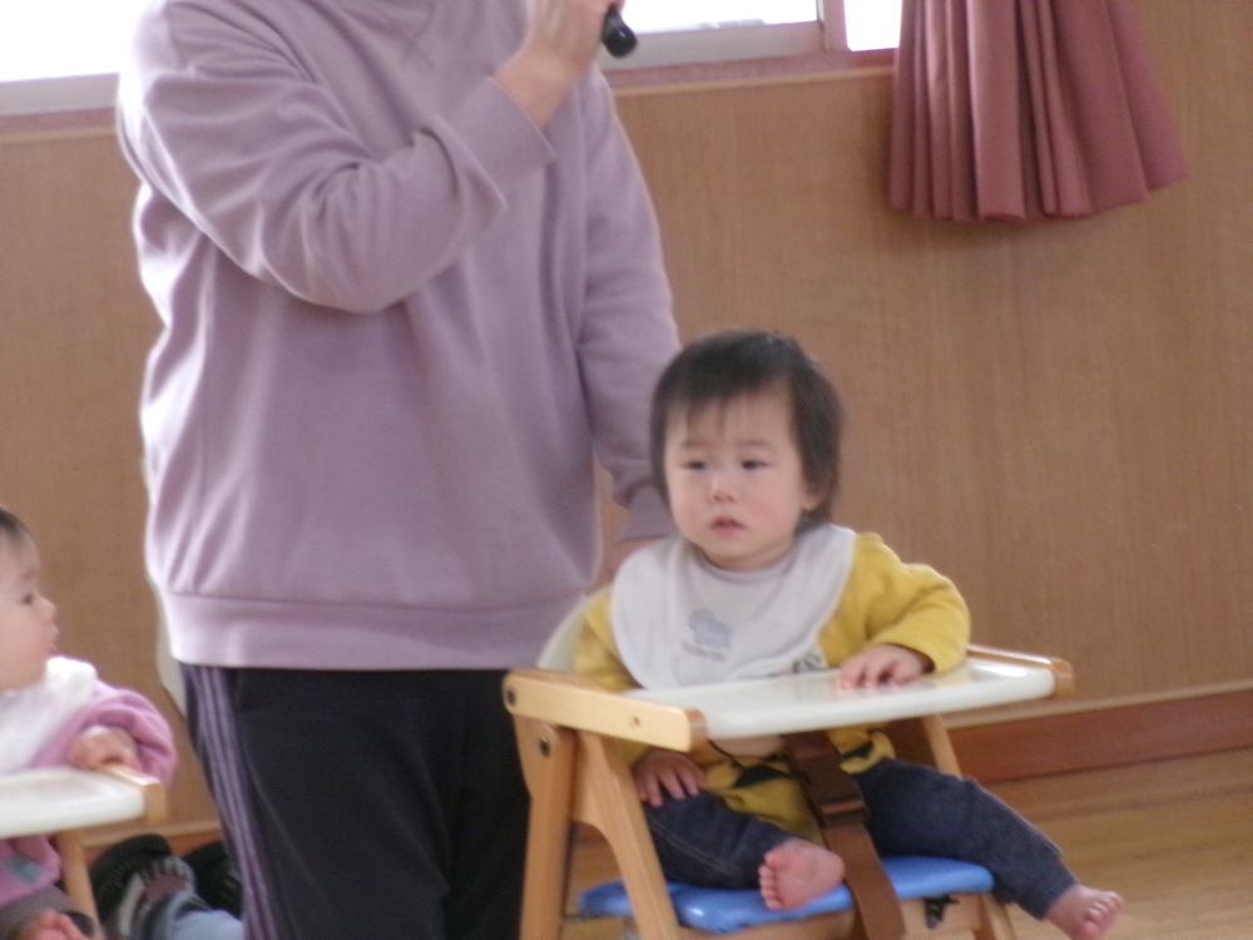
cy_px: 470
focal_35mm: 142
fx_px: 5140
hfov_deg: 13.9
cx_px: 626
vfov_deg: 10.4
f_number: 6.3
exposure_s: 1/85
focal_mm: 25.5
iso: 800
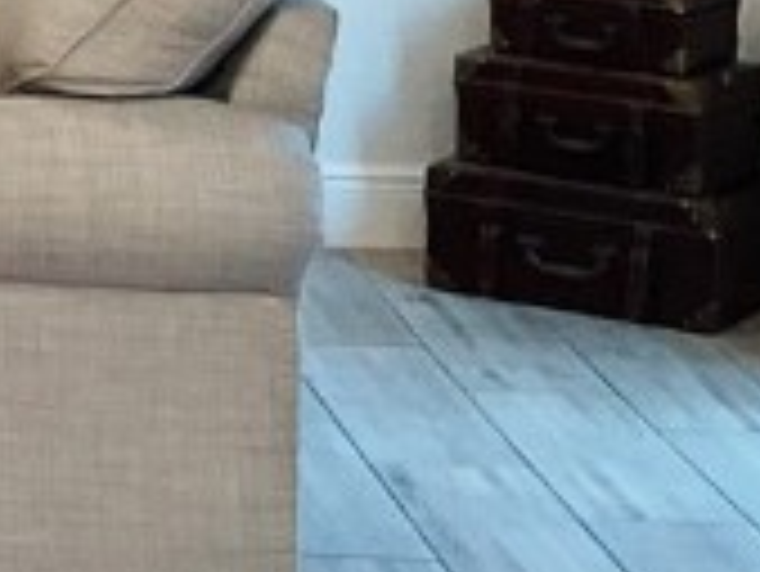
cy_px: -405
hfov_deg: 9.6
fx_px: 3867
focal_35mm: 176
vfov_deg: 8.2
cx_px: -1205
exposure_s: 1/60
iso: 80
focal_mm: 3
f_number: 1.8
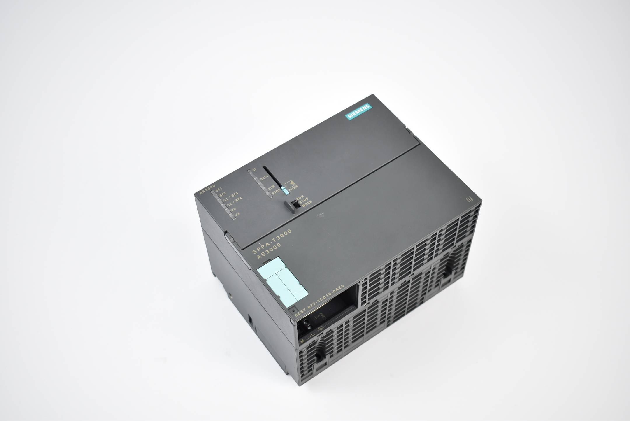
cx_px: 315
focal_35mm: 48
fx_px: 841
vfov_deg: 28.1
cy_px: 210
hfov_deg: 41.1
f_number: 4.5
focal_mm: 32
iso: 220
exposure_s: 1/50
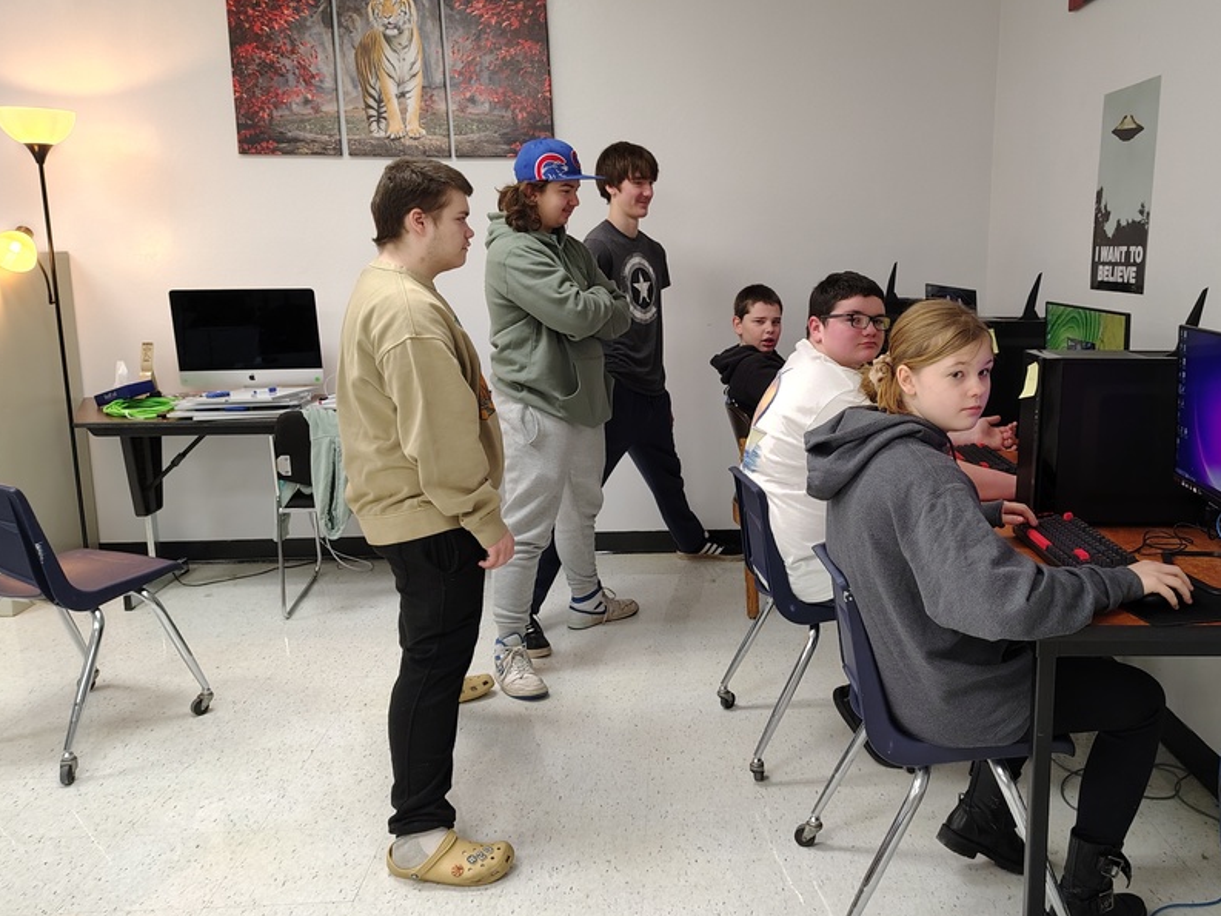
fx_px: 1094
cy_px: 490
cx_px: 730
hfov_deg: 57.9
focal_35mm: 31
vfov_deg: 45.4
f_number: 1.8
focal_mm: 5.56
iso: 1060
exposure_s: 1/120
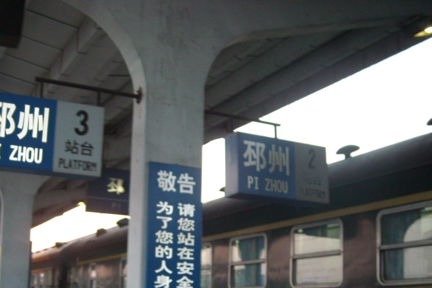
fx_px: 600
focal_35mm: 50
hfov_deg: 39.3
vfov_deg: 26.6
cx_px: 161
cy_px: 217
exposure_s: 1/30
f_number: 2.8
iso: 200
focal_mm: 5.7
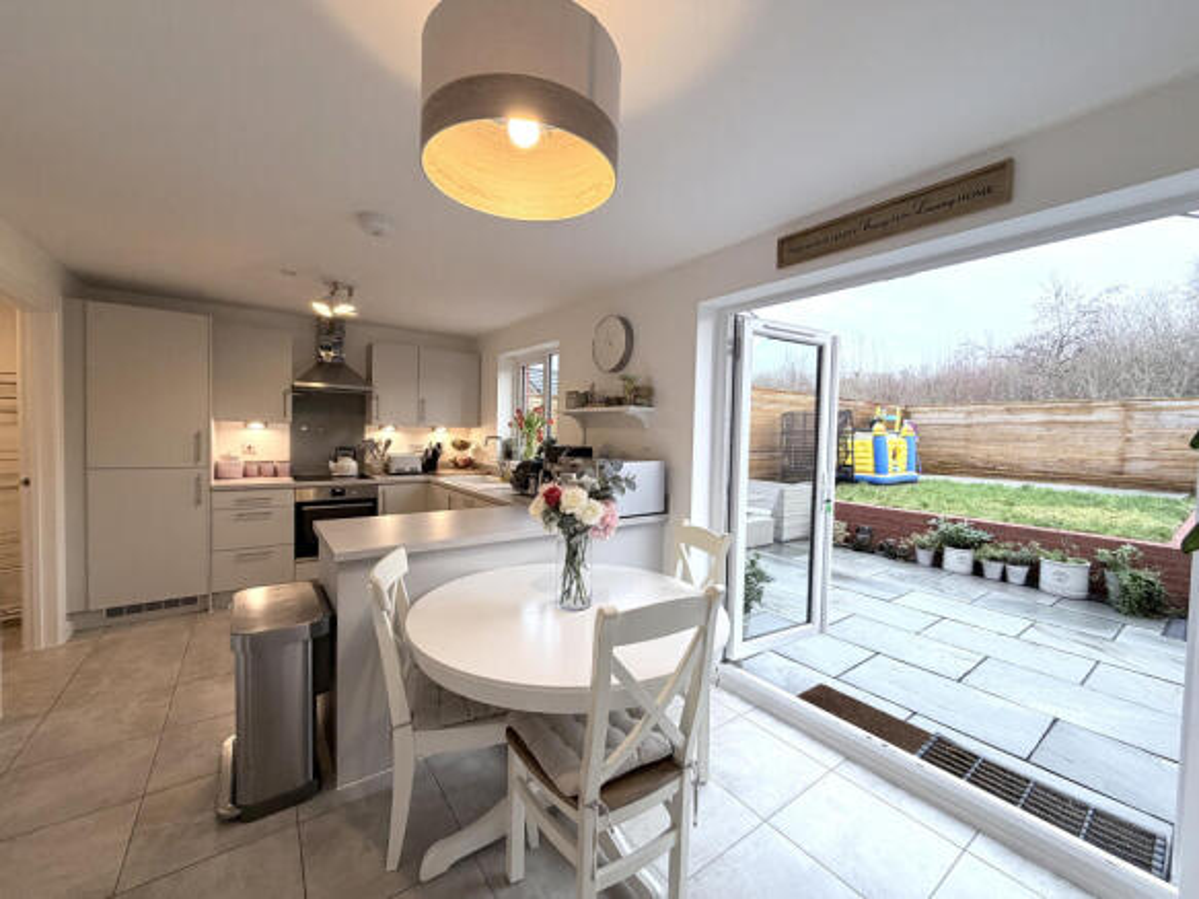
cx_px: 600
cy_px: 450
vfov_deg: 85.7
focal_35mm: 14
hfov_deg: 102.1
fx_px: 485
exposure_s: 1/121
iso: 125
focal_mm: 2.22
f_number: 2.2
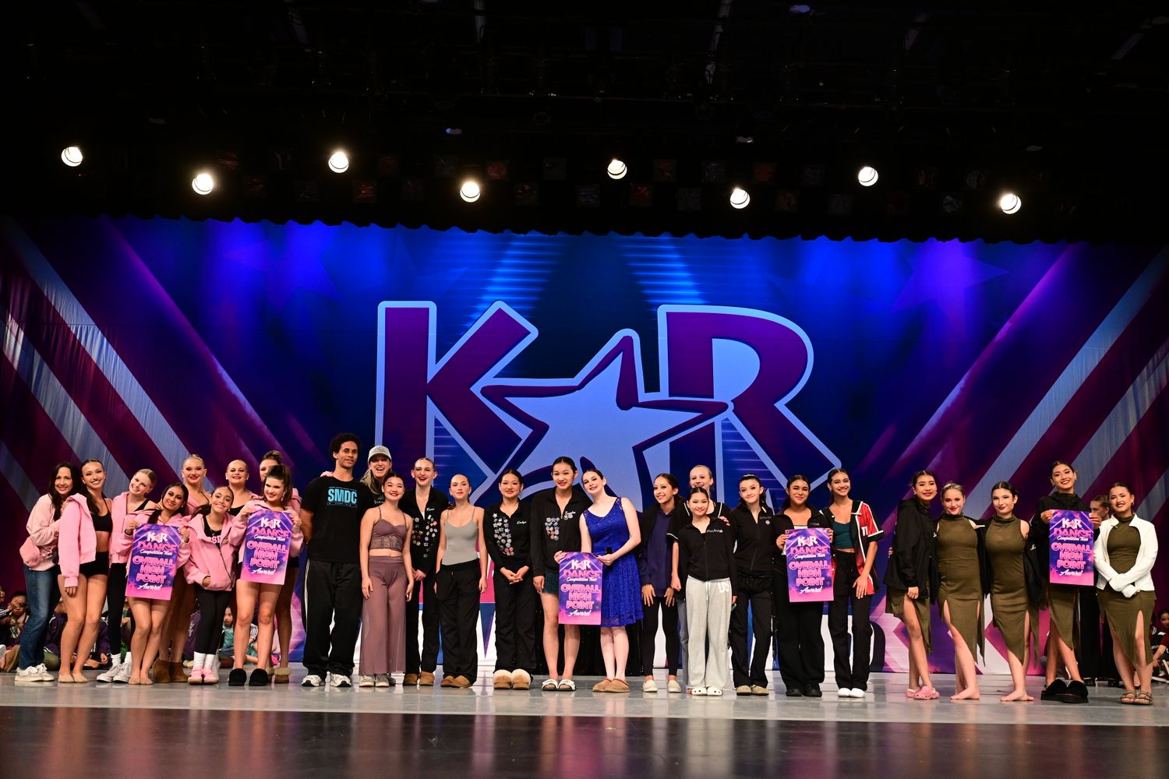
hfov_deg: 50.7
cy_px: 390
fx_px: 1234
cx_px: 584
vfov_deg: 35.1
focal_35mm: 38
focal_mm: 38
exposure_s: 1/800
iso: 2500
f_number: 3.5
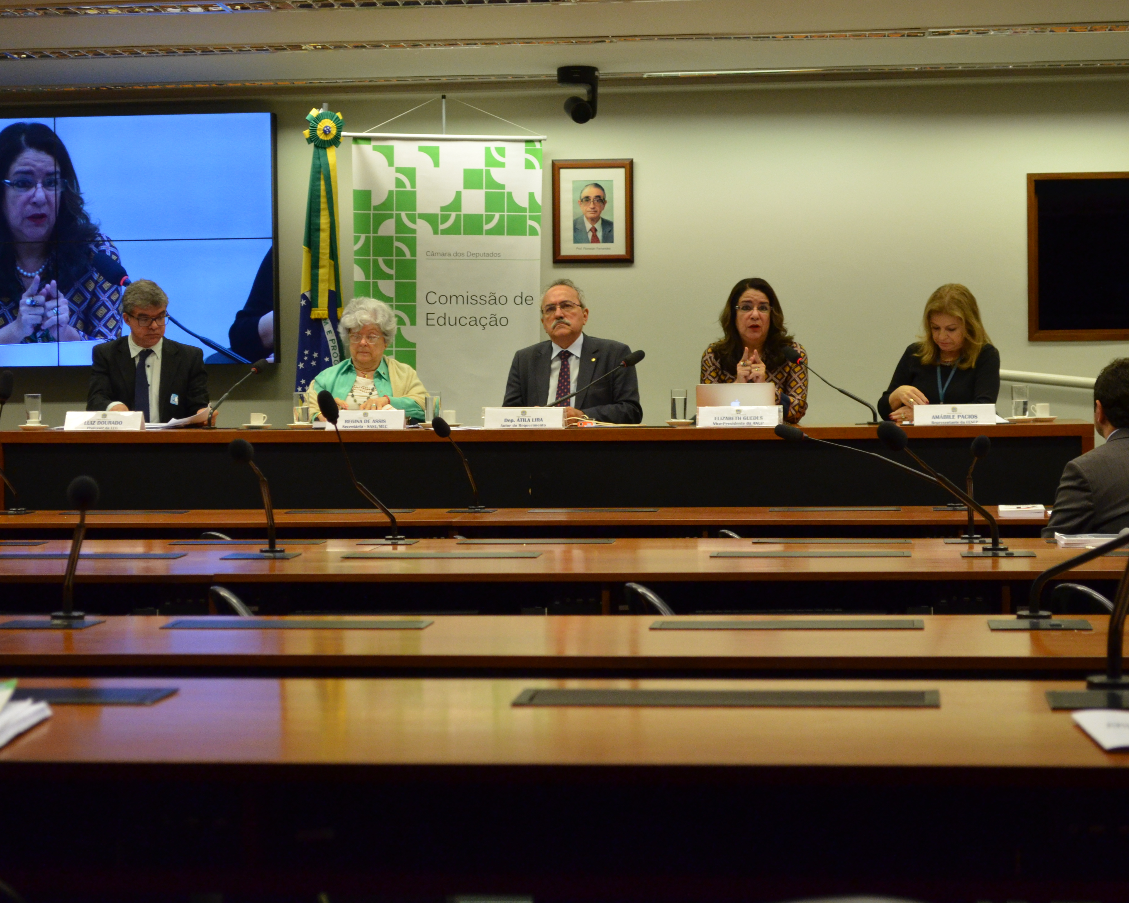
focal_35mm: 82
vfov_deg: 18.7
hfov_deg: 23.3
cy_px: 451
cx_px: 541
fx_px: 2740
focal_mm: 48
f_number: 5.3
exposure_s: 1/200
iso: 1600
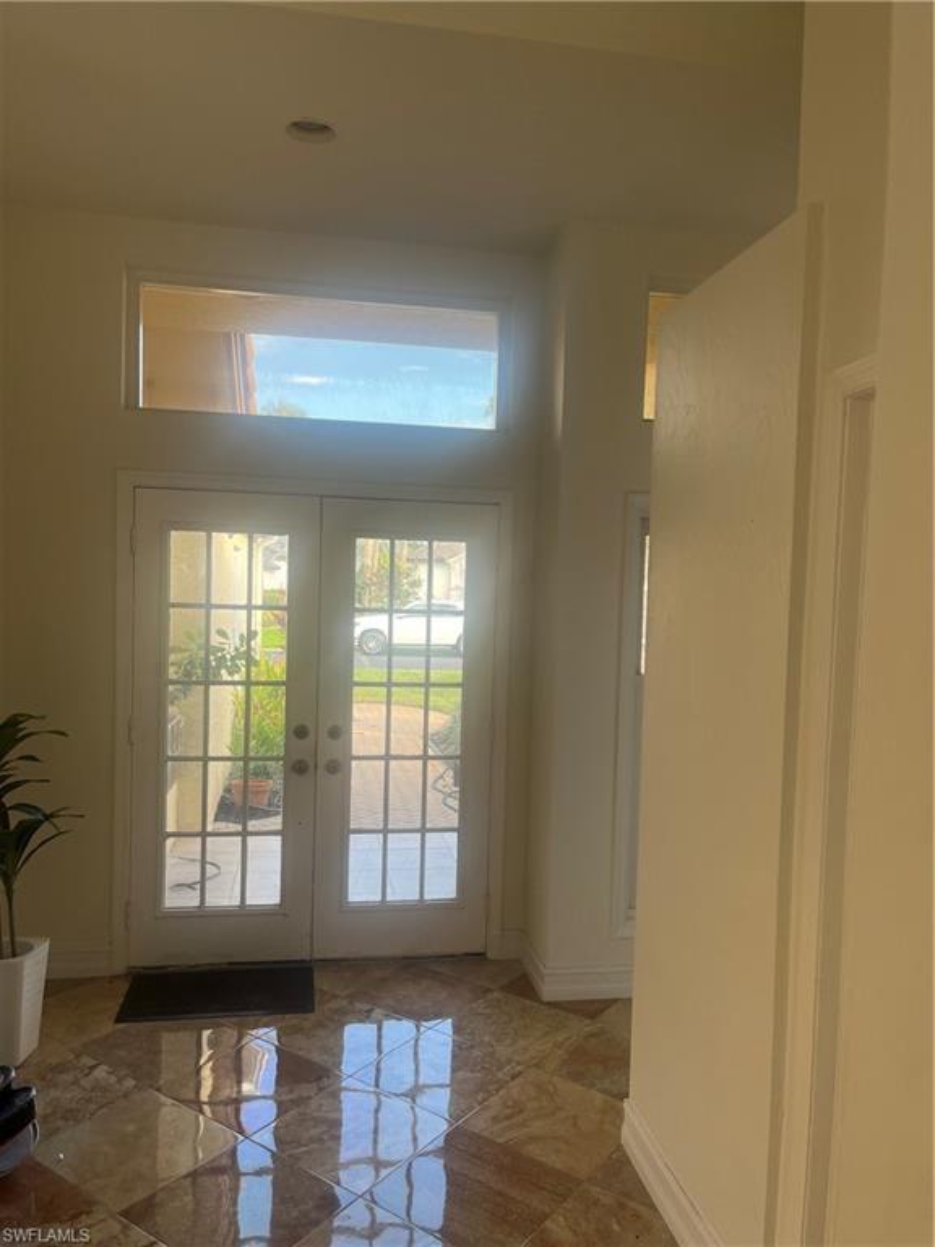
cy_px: 624
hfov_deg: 53.1
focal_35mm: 26
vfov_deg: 67.3
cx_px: 468
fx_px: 936
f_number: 1.6
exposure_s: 1/143
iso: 50
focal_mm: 5.1
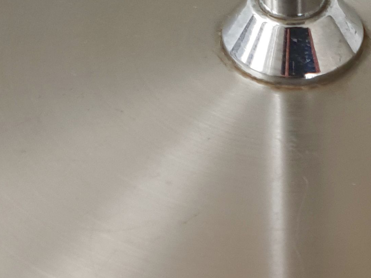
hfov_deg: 20.1
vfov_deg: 15.1
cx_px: 318
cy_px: 288
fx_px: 1029
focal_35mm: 96
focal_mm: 4.3
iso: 100
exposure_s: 1/100
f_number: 2.4
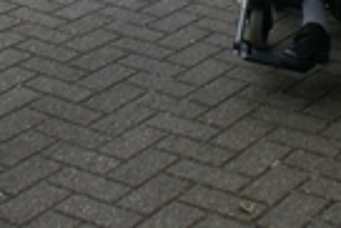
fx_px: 1252
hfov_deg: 15.5
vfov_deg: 9.6
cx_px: 150
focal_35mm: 132
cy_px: -256
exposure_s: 1/80
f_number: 9
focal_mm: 20
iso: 100
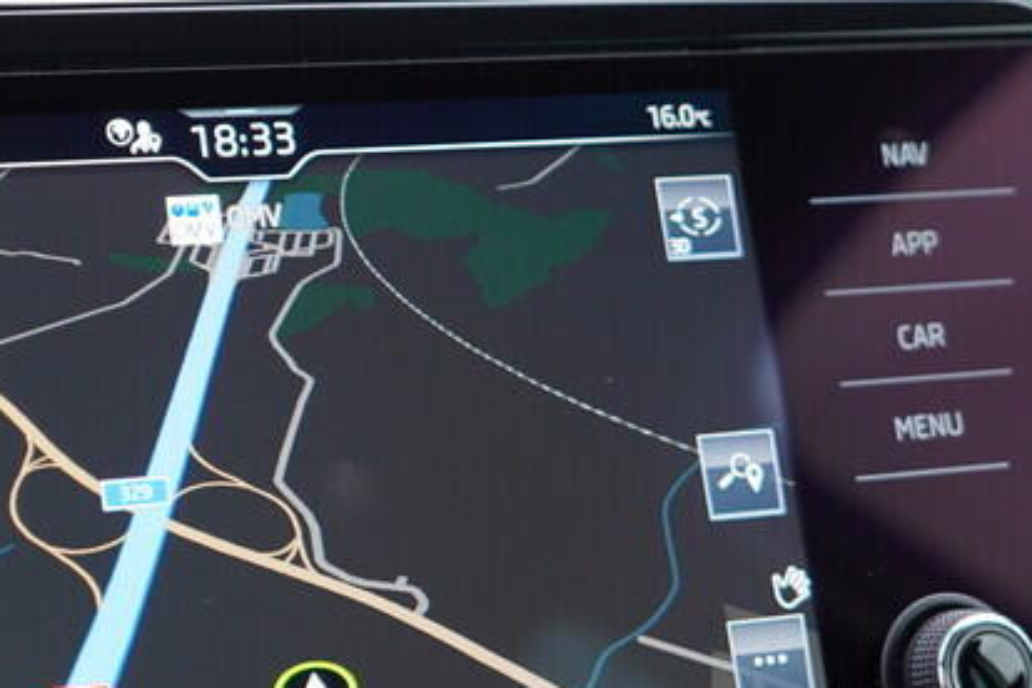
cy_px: 290
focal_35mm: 89
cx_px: 189
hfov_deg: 22.5
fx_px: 2551
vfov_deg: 15.4
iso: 160
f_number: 2.8
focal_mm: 24
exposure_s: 1/40
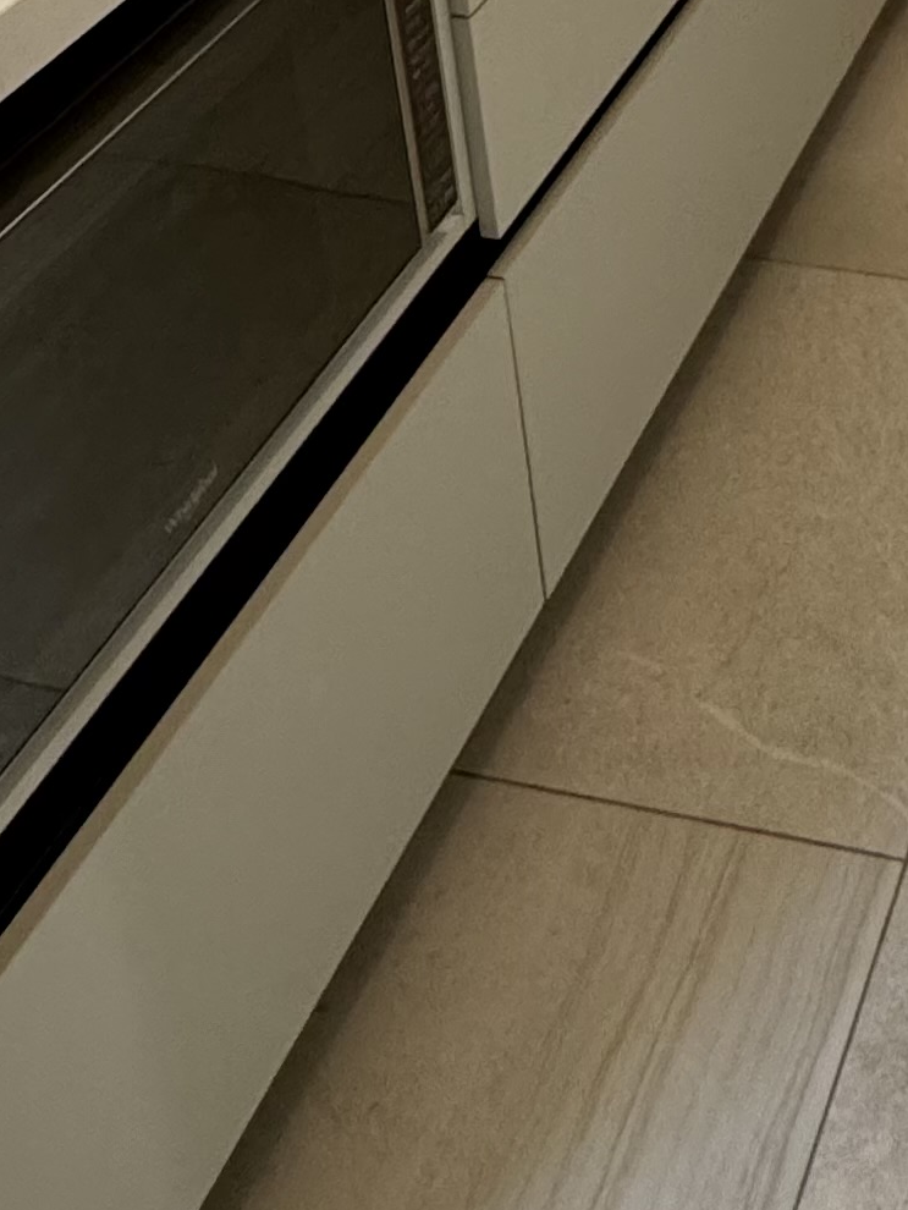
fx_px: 1993
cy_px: -464
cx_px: 1159
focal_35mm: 57
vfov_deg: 26.9
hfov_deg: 23.0
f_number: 2.2
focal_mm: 2.22
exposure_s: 1/60
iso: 250
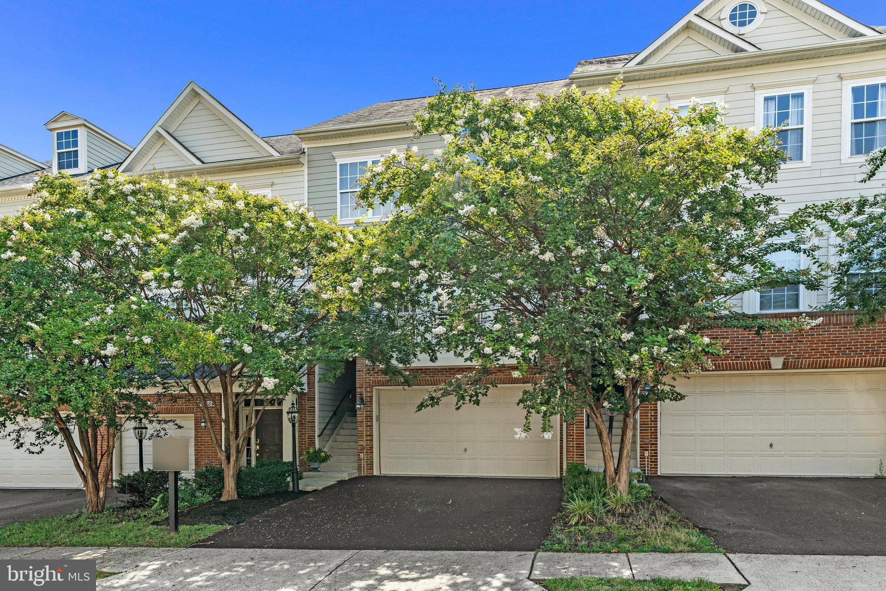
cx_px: 443
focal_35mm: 24
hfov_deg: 73.7
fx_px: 591
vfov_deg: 53.1
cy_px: 296
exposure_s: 1/100
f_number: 8
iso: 100
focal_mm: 24
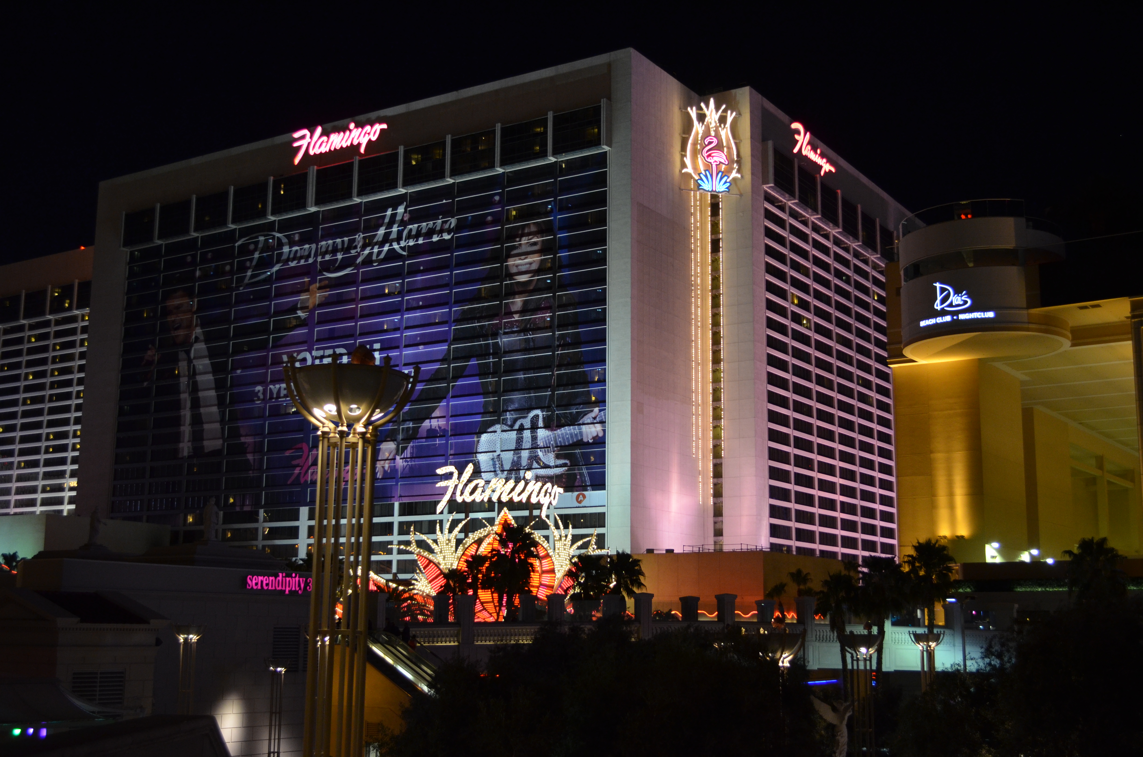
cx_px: 572
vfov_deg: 30.7
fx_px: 1378
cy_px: 378
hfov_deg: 45.0
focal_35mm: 44
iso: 1000
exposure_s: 1/30
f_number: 4.5
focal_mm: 29
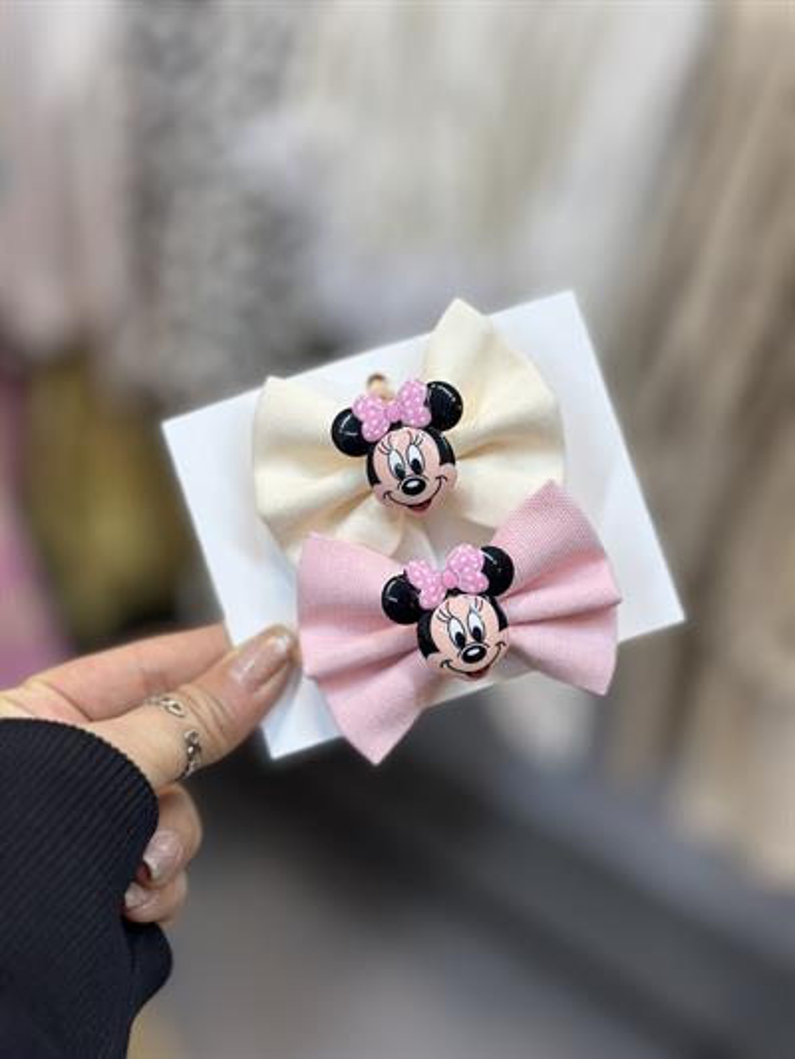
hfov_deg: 30.3
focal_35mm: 48
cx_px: 398
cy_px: 530
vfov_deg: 39.6
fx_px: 1469
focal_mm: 6.86
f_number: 1.78
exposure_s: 1/151
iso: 64
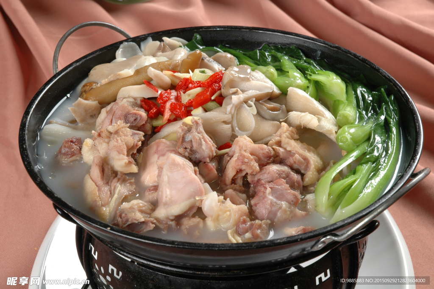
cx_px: 217
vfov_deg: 17.5
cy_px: 144
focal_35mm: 78
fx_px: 940
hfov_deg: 26.0
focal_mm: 52
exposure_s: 1/125
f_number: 16
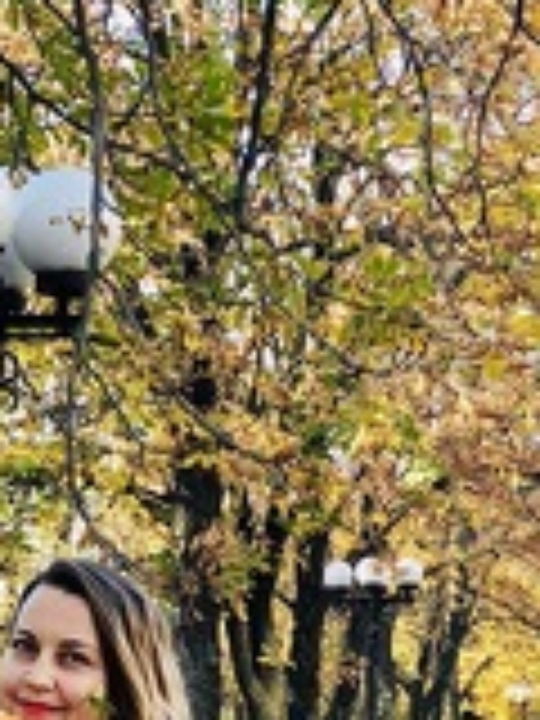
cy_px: 999
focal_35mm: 105
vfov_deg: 17.3
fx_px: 2184
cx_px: 140
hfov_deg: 14.0
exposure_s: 1/120
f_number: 1.8
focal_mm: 4
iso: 32
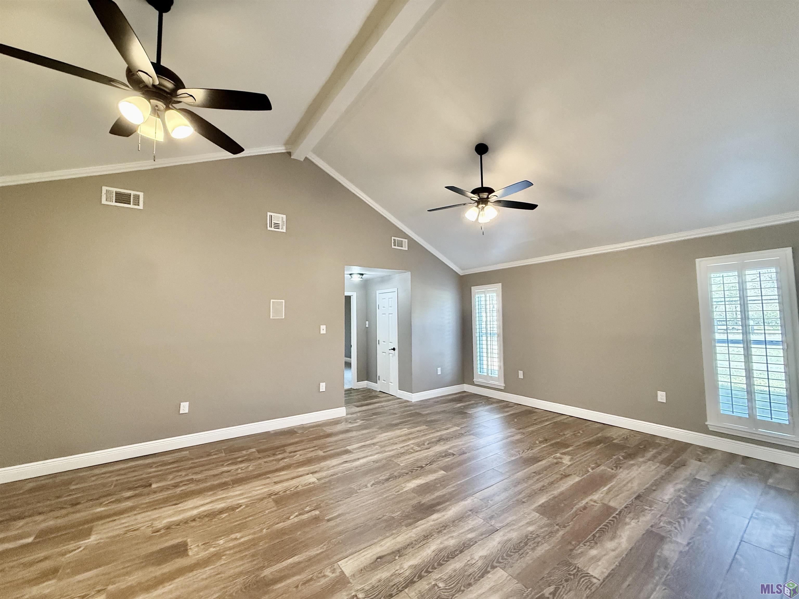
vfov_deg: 85.7
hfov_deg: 102.1
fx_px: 323
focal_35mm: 14
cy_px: 300
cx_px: 400
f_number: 2.2
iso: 640
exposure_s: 1/120
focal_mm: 2.22
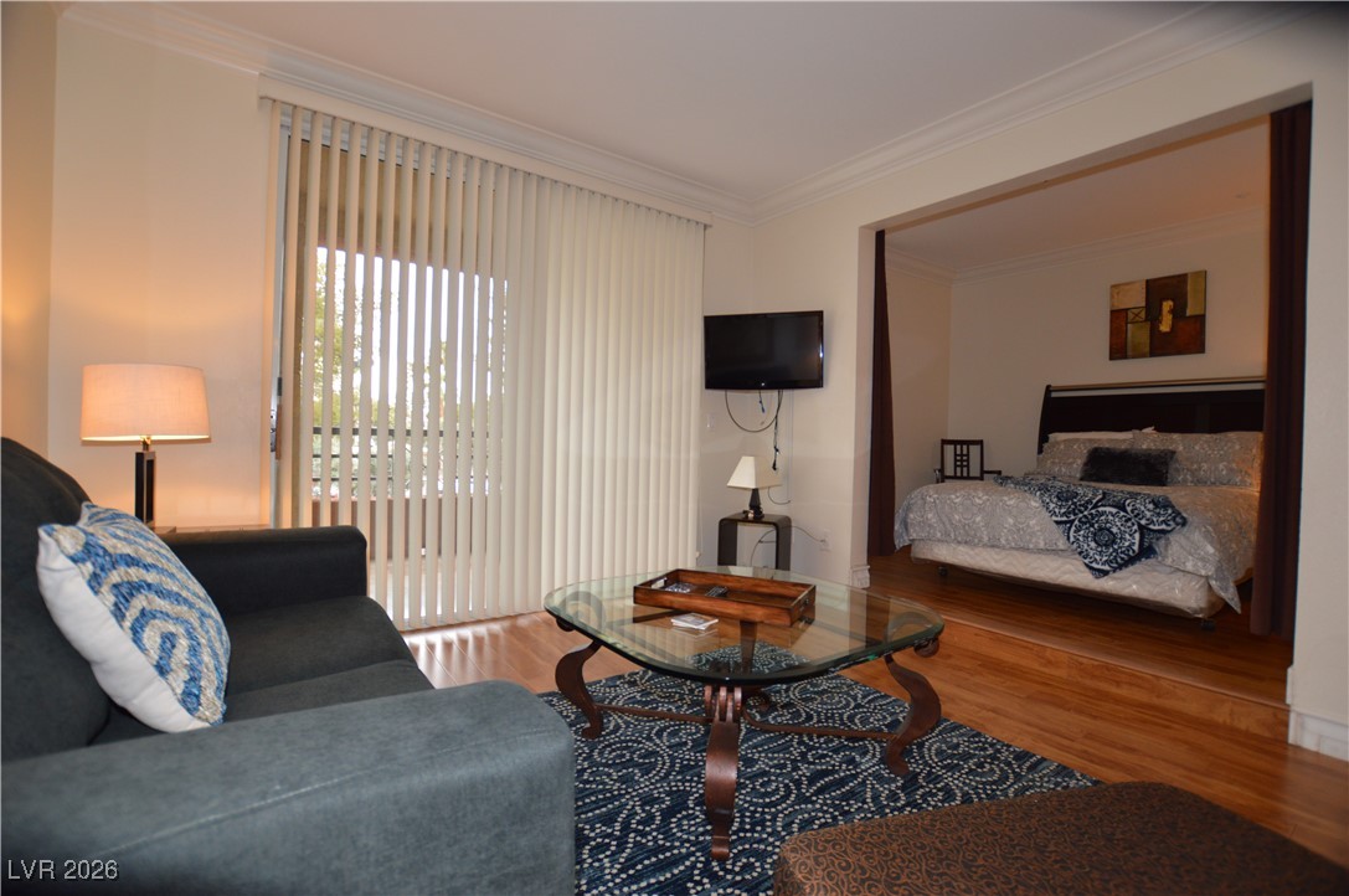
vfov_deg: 77.2
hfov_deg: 100.5
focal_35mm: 15
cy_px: 448
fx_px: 561
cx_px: 674
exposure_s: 1/60
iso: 400
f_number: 4
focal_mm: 10
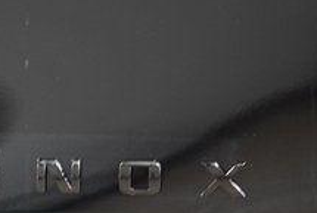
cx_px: -6
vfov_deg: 4.4
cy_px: 192
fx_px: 2751
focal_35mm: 312
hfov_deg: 6.6
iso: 1600
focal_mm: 70
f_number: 2.8
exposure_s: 1/30
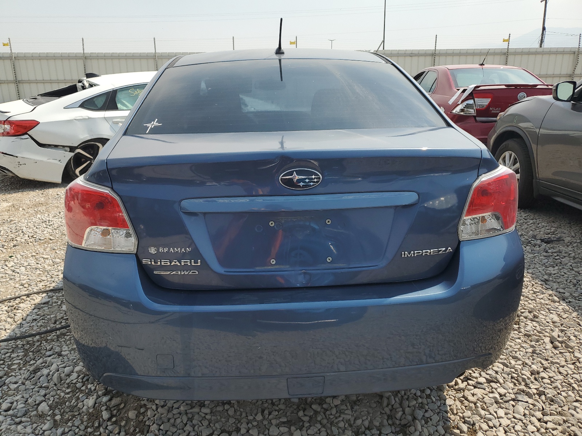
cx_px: 291
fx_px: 437
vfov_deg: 53.1
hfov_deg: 67.3
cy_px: 218
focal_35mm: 26
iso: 50
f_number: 1.5
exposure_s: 1/3333
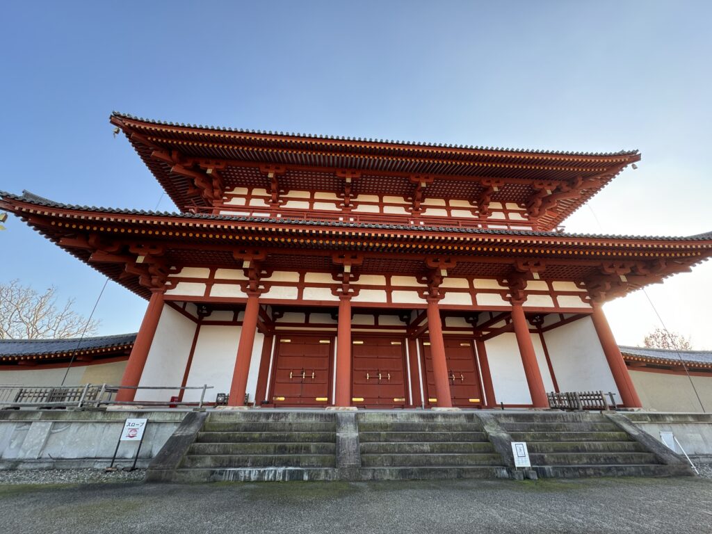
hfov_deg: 102.1
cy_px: 267
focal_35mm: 14
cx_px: 356
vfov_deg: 85.7
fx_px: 288
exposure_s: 1/143
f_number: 2.2
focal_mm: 2.22
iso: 40
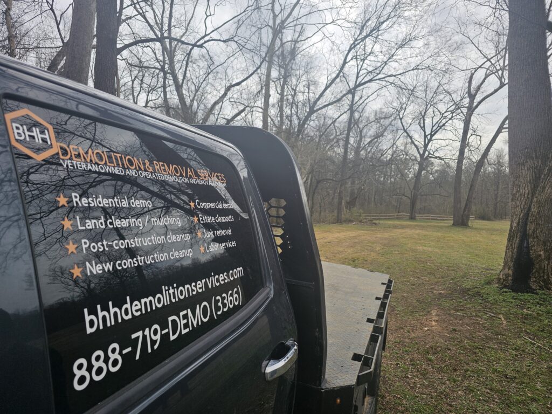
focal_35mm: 23
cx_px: 276
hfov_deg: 73.9
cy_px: 207
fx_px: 367
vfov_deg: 58.9
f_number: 1.7
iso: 10
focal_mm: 6.3
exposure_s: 1/740
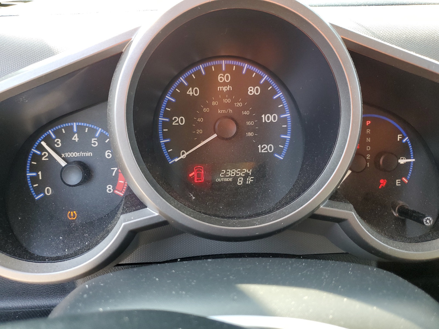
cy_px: 164
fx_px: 330
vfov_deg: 53.1
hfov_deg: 67.3
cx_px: 220
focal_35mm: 26
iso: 78
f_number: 1.5
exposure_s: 1/120
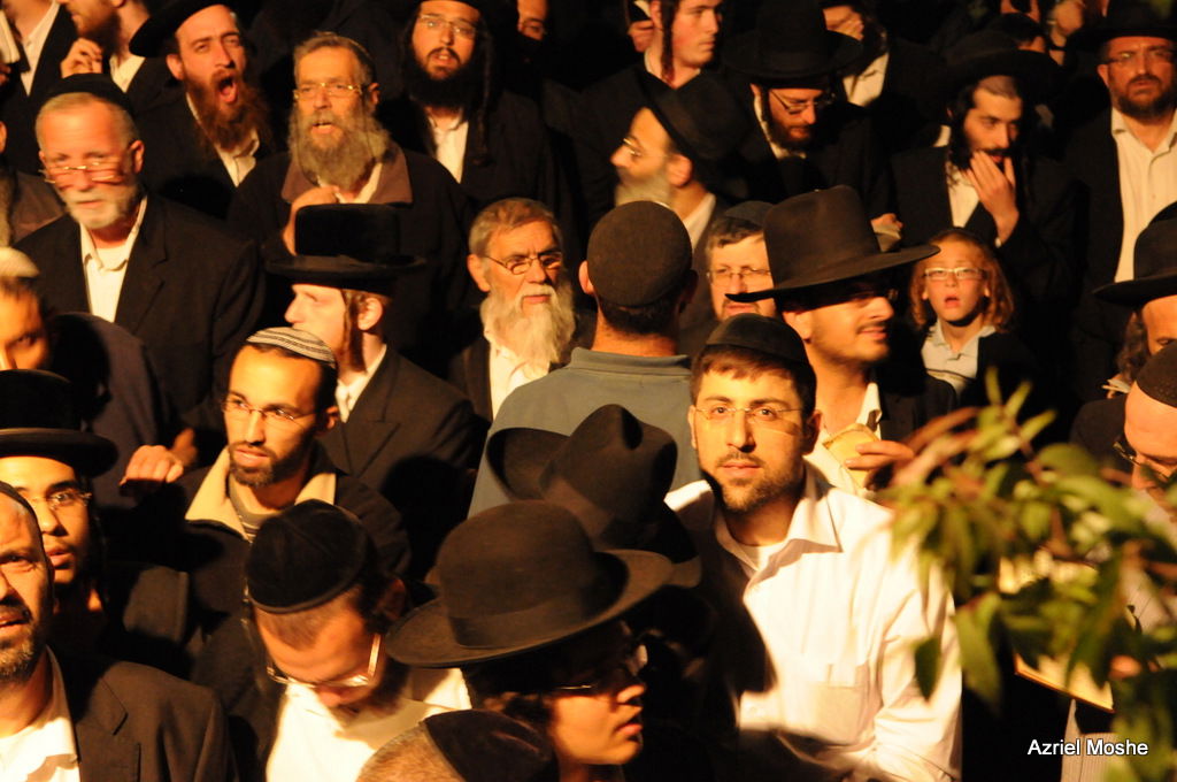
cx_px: 588
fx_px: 2155
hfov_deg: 30.5
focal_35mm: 66
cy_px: 391
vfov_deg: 20.6
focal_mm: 44
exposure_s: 1/15
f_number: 5
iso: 3200
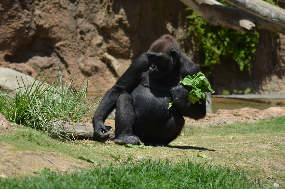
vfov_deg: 4.1
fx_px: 2607
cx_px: 142
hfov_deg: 6.3
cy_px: 94
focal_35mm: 330
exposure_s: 1/2000
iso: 400
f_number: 5.6
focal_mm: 220
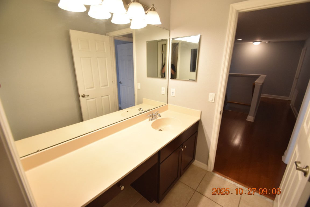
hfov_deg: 100.4
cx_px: 155
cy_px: 104
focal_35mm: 15
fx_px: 129
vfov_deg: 77.3
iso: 800
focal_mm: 10
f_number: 3.5
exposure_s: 1/180
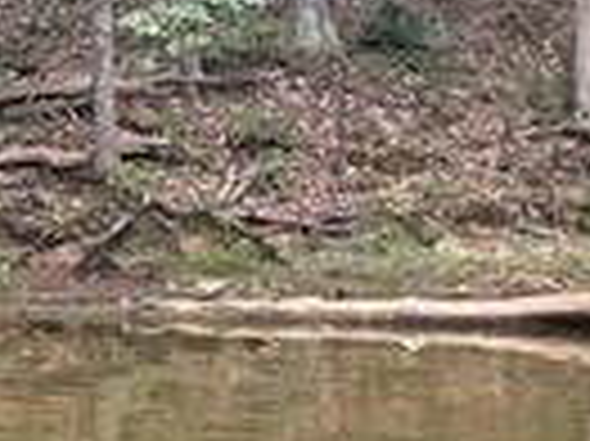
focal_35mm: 204
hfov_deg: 9.7
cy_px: -468
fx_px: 3474
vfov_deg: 7.0
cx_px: 63
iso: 32
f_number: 1.6
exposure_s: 1/362
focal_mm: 4.2
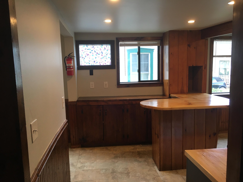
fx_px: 204
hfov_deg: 61.7
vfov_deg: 48.2
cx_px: 122
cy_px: 91
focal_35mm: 29
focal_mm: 4.15
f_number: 2.2
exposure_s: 1/30
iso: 40
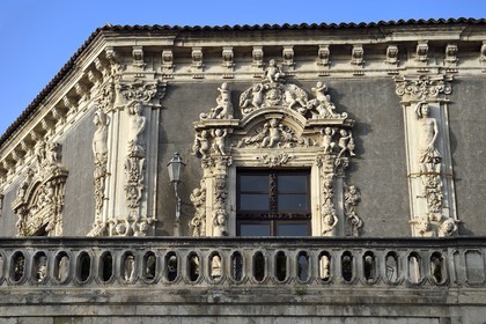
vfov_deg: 19.5
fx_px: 945
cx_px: 243
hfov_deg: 28.8
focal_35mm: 70
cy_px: 162
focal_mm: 70
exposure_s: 1/400
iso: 200
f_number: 8
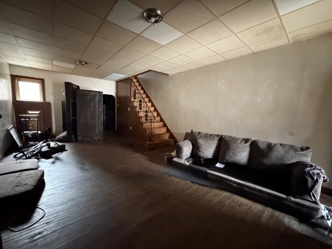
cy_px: 124
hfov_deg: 102.1
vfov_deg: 85.7
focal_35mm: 14
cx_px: 166
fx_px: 134
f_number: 2.2
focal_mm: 2.22
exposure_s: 1/34
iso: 1600
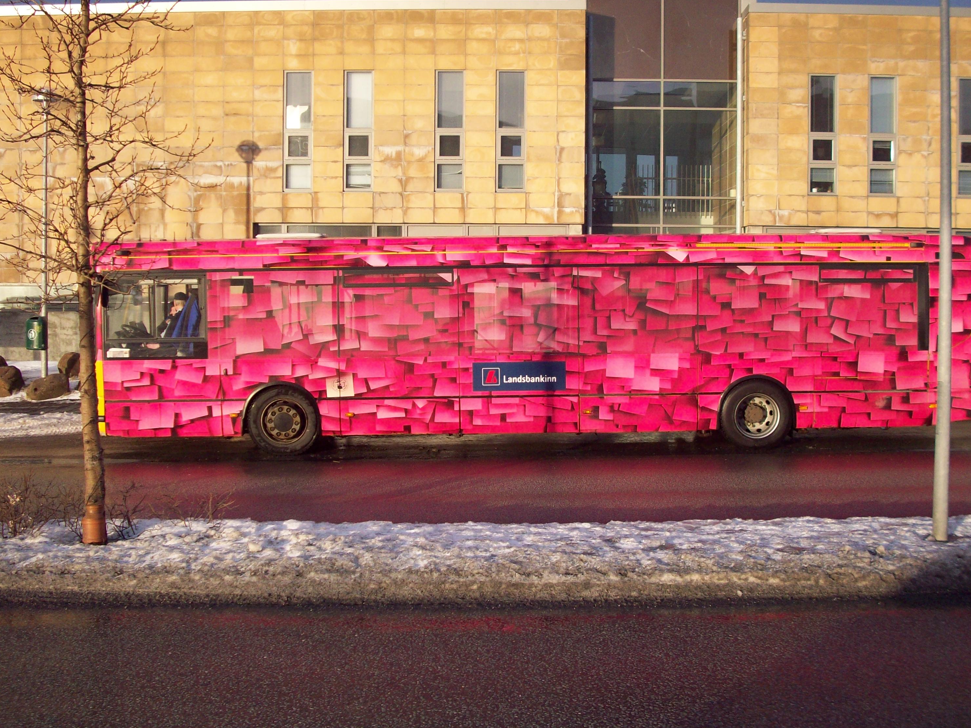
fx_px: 1150
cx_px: 518
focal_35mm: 41
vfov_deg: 35.1
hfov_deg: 45.7
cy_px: 333
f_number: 2.8
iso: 80
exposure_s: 1/339
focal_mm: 6.2
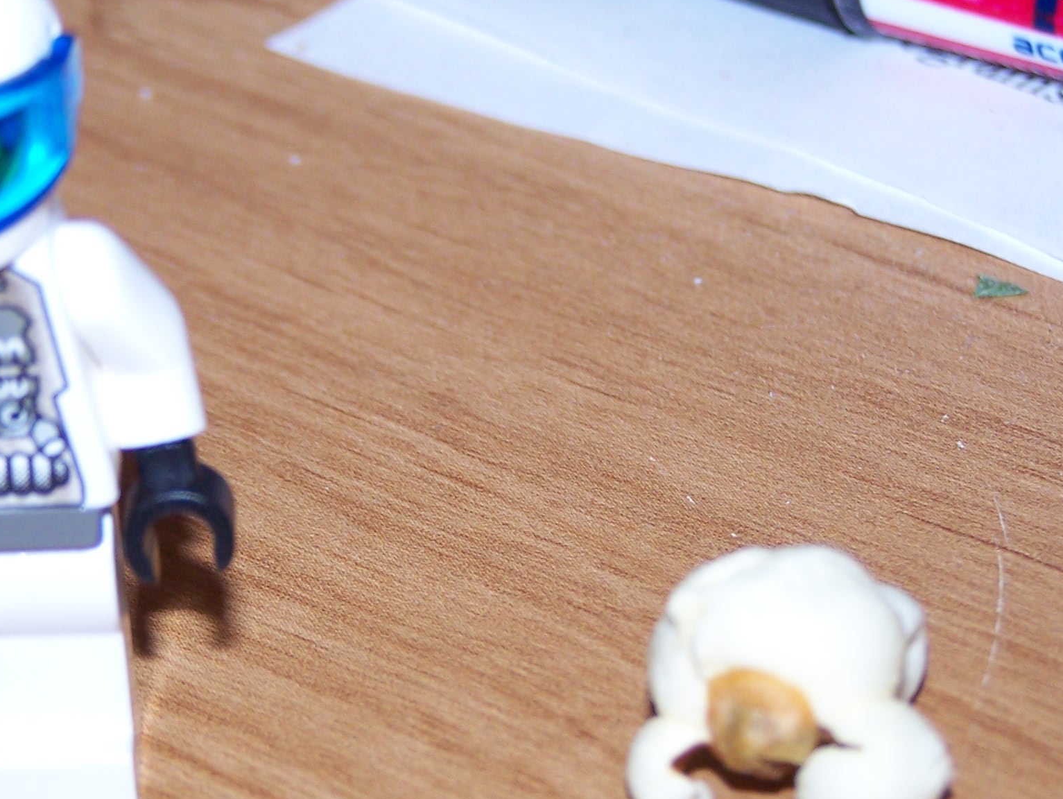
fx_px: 5962
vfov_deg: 7.7
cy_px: 486
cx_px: 431
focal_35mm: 194
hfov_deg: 10.2
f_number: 3.2
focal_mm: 17.5
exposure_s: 1/100
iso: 80
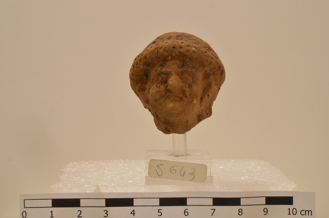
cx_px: 164
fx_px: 547
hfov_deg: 33.5
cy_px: 109
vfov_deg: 22.5
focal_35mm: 60
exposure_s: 1.6
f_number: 25
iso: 160
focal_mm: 40
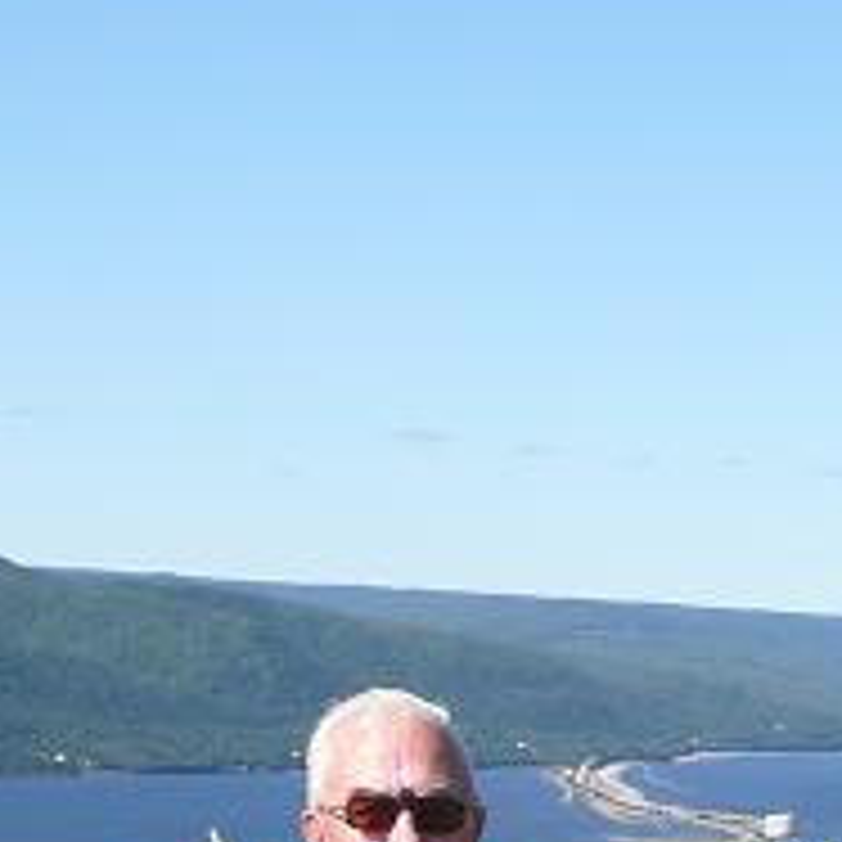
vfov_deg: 11.9
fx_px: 3935
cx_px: 680
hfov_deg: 12.2
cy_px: 1018
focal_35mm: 143
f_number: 4
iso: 100
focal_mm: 7
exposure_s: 1/640
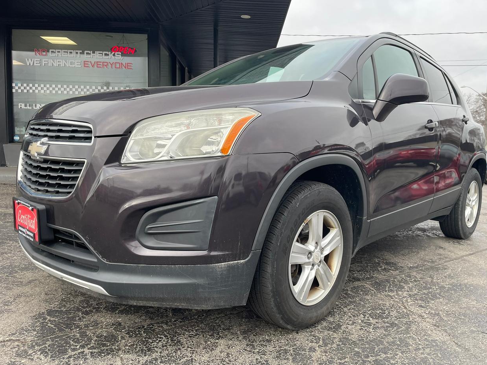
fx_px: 380
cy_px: 183
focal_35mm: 27
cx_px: 252
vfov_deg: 51.3
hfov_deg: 65.3
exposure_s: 1/314
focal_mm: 4.2
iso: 32
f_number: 1.6
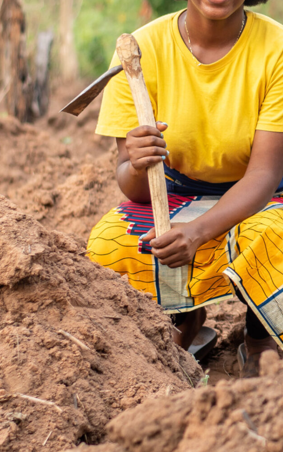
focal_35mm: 182
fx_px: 2246
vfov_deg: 11.5
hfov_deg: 7.1
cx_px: 447
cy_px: 114
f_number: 3.2
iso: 200
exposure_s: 1/250
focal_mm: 50
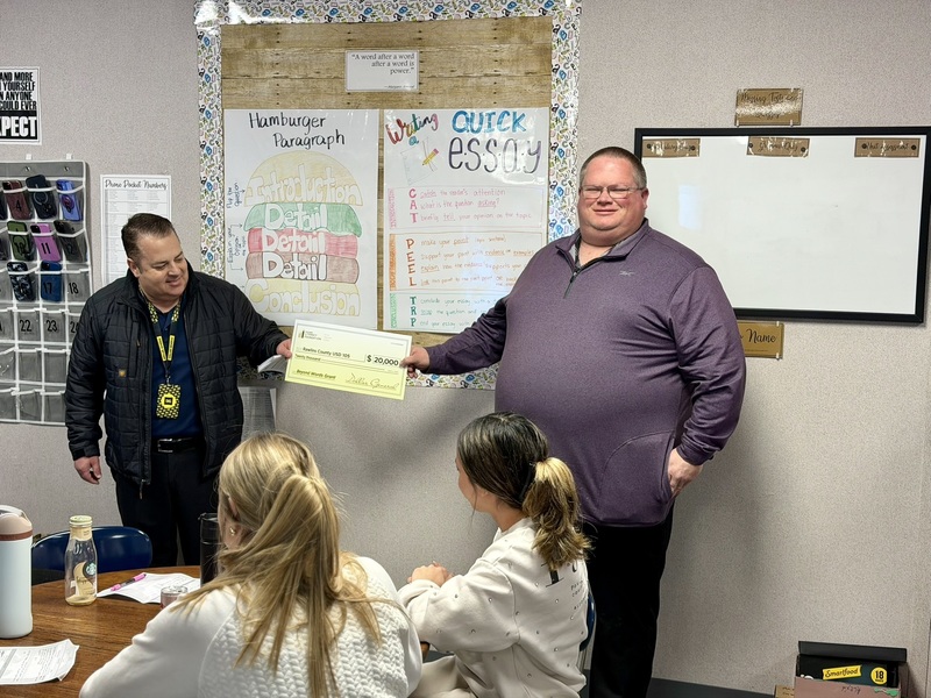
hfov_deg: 39.7
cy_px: 349
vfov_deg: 30.3
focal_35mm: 48
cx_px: 466
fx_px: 1291
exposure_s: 1/60
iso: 100
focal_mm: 6.76
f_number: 1.78
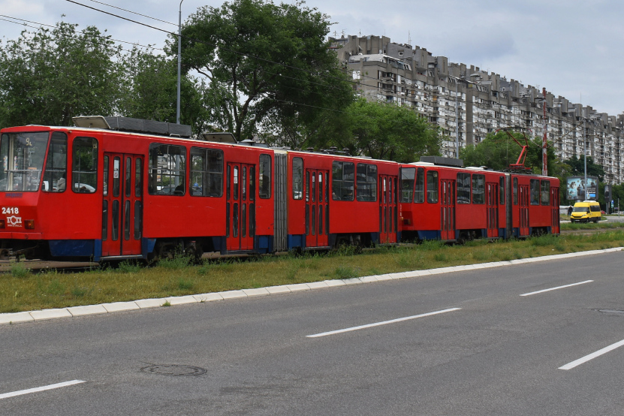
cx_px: 248
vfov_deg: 22.1
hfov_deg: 32.8
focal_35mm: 61
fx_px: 1057
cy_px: 102
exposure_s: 1/320
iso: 200
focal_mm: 26
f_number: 9
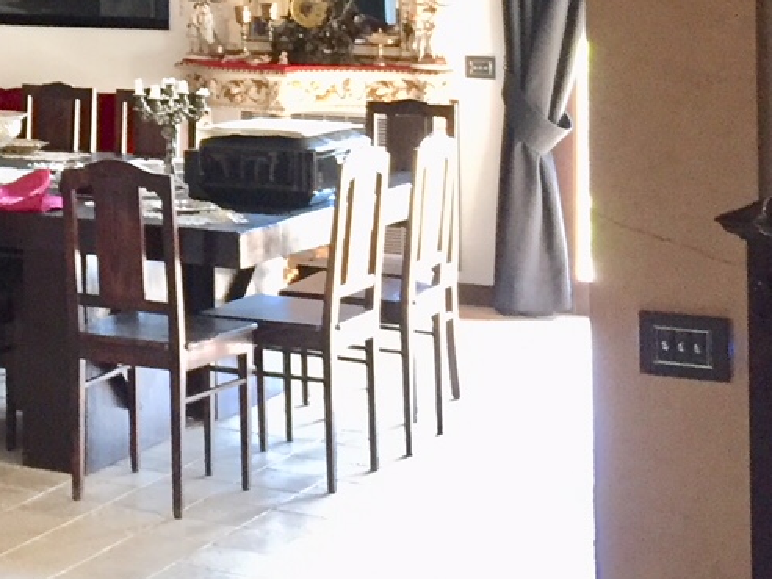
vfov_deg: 14.9
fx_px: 2141
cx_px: -142
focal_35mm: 96
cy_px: -108
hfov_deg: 19.3
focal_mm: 4.15
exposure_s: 1/33
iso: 200
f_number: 2.2
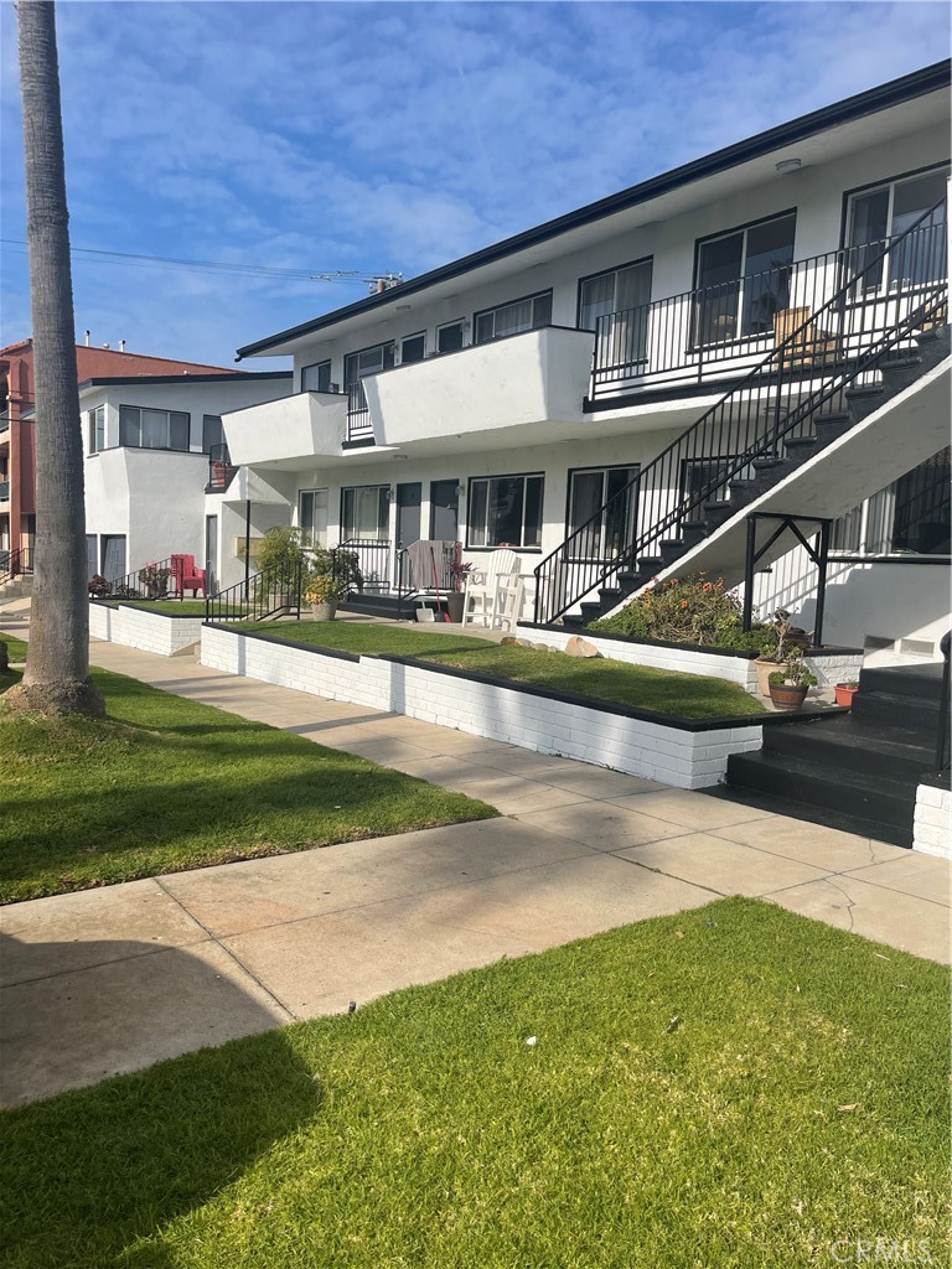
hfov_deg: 54.9
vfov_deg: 69.4
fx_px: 917
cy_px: 634
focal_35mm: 25
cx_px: 476
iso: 32
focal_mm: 5.1
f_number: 1.6
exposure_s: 1/6993
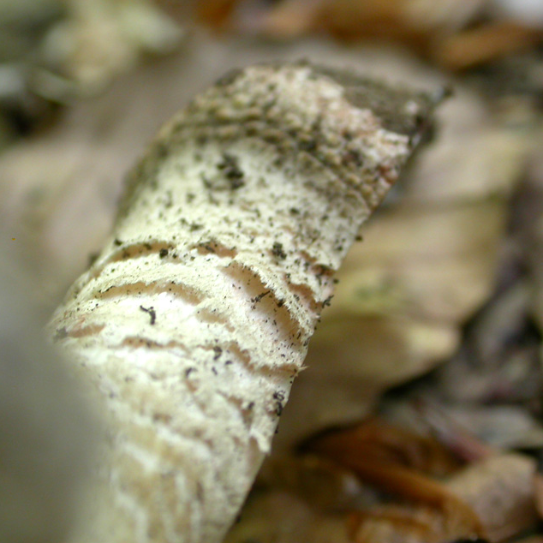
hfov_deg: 13.6
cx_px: 245
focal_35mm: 128
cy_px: 272
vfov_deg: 13.6
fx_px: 2272
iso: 100
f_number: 4.1
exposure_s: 1/15
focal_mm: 22.4
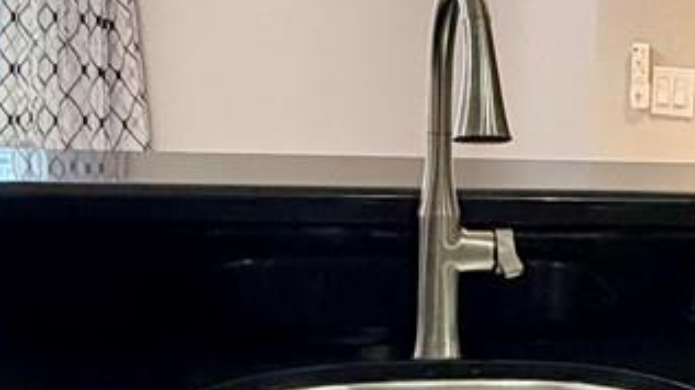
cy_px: 254
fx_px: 1418
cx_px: 677
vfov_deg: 15.6
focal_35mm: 77
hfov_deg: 26.2
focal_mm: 2.22
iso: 400
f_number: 2.2
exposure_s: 1/60
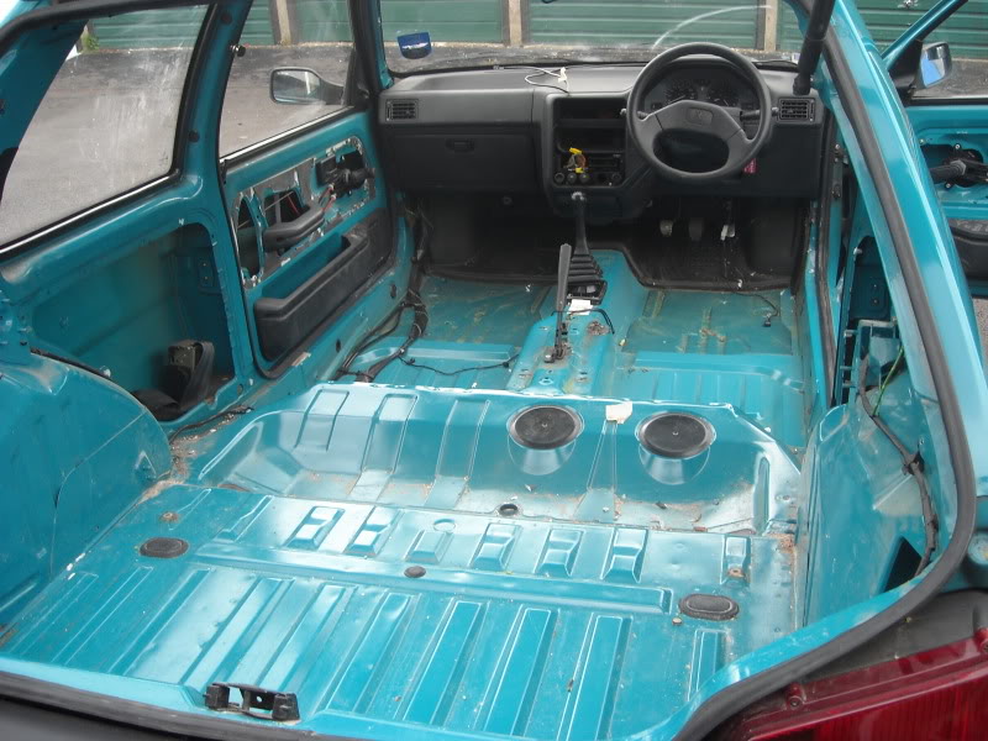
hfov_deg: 52.6
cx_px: 494
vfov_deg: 40.7
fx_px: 999
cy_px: 370
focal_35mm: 35
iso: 70
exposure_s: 1/60
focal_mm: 5.7
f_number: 2.8
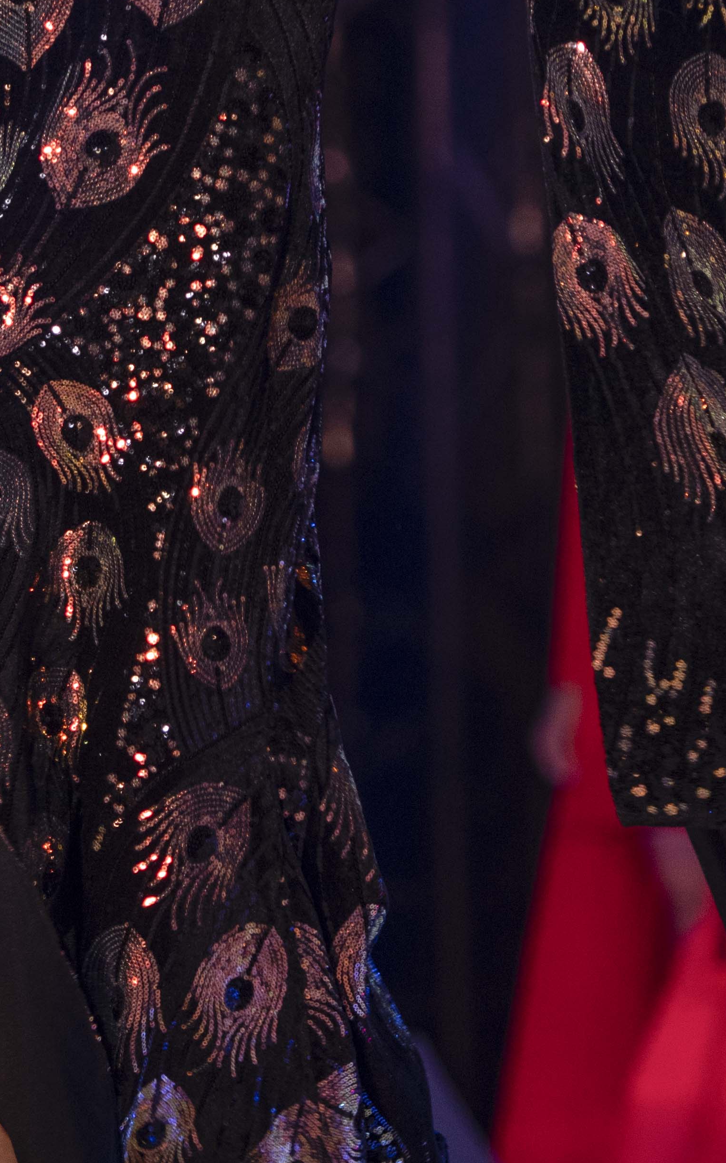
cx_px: 45
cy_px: 186
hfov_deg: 3.6
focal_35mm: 363
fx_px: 11493
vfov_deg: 5.8
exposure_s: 1/250
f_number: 3.2
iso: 640
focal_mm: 105
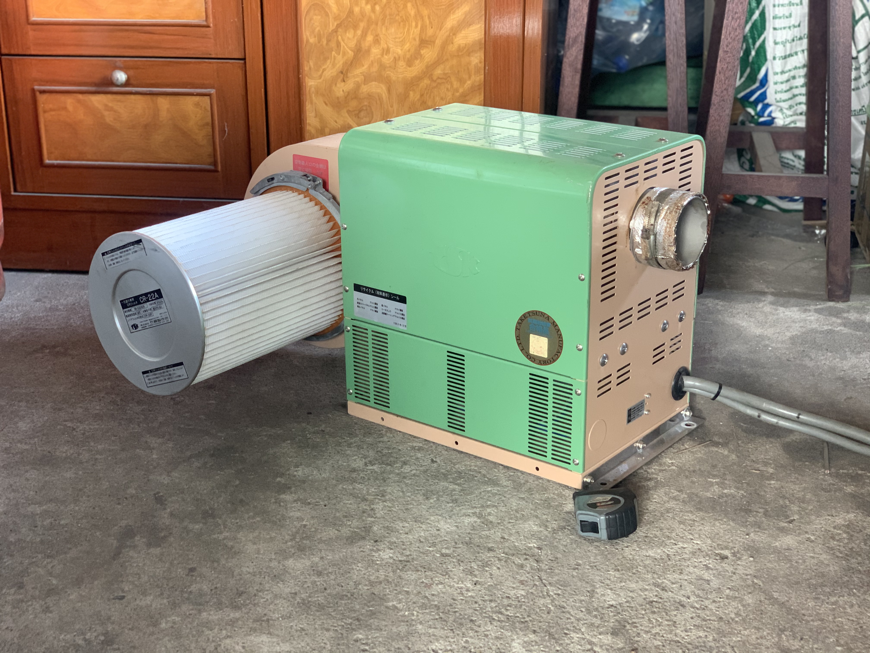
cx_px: 435
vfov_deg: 28.0
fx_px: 1307
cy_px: 326
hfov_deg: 36.8
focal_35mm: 52
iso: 125
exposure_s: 1/64
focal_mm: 6
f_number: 2.4
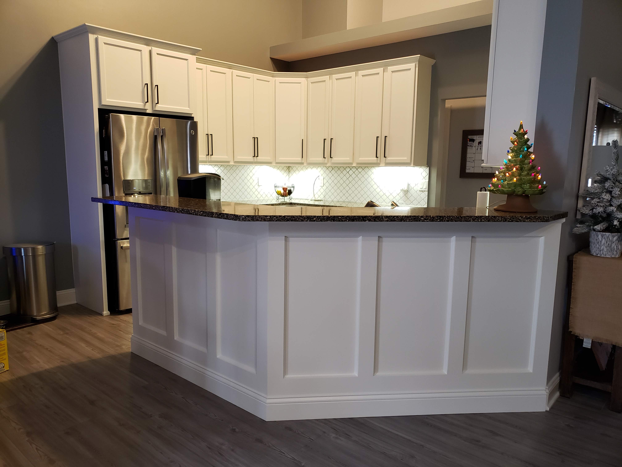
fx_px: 467
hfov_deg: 67.3
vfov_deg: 53.1
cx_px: 311
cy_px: 234
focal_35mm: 26
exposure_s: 1/30
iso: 250
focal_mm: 4.3
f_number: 1.5
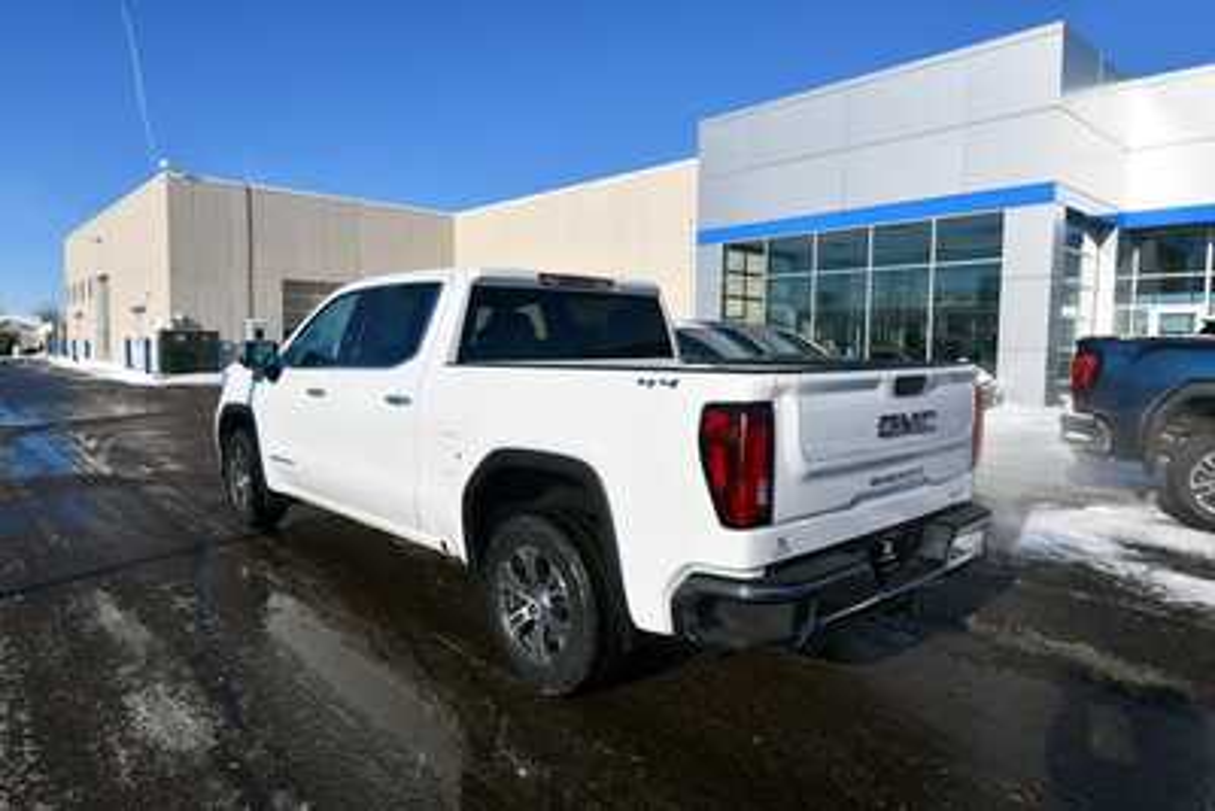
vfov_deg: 57.3
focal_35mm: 22
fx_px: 743
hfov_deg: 78.6
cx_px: 608
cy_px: 406
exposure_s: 1/400
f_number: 10
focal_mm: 15
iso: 100
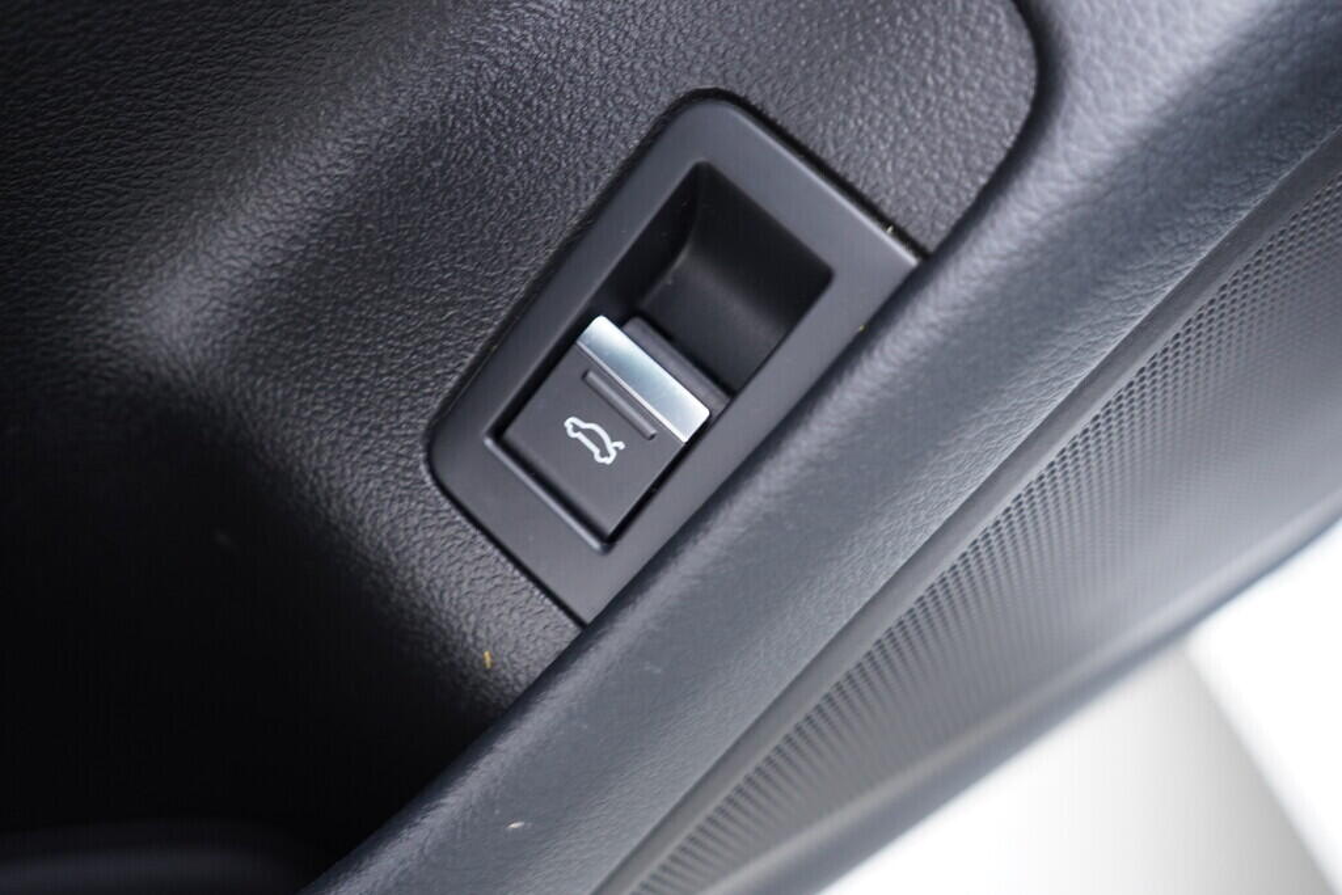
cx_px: 671
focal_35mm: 36
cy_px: 448
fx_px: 1342
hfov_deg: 53.1
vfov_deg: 36.9
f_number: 2.8
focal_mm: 24
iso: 500
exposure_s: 1/40
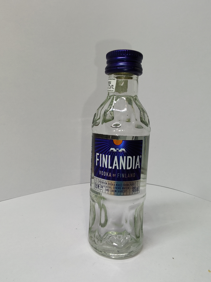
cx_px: 106
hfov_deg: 51.4
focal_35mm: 27
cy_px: 141
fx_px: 219
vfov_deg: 65.3
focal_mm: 1.96
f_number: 2.2
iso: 50
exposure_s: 1/100
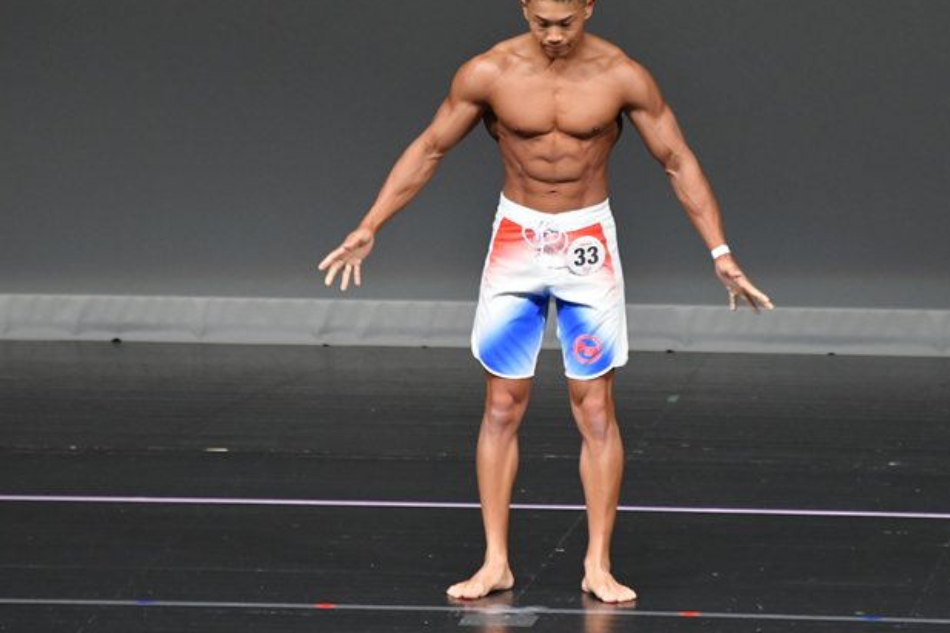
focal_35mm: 433
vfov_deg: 3.2
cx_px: 535
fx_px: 11423
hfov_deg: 4.8
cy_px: 266
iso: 4000
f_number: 5.6
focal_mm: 230
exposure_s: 1/400
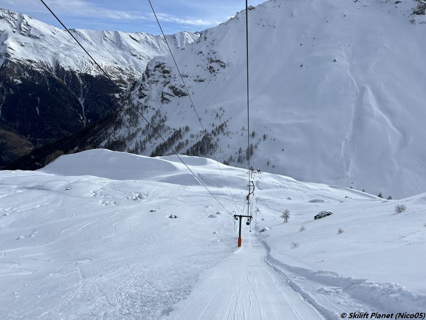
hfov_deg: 67.3
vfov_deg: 53.1
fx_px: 320
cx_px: 213
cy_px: 160
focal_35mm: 26
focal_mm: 5.7
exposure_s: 1/10309
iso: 50
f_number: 1.5
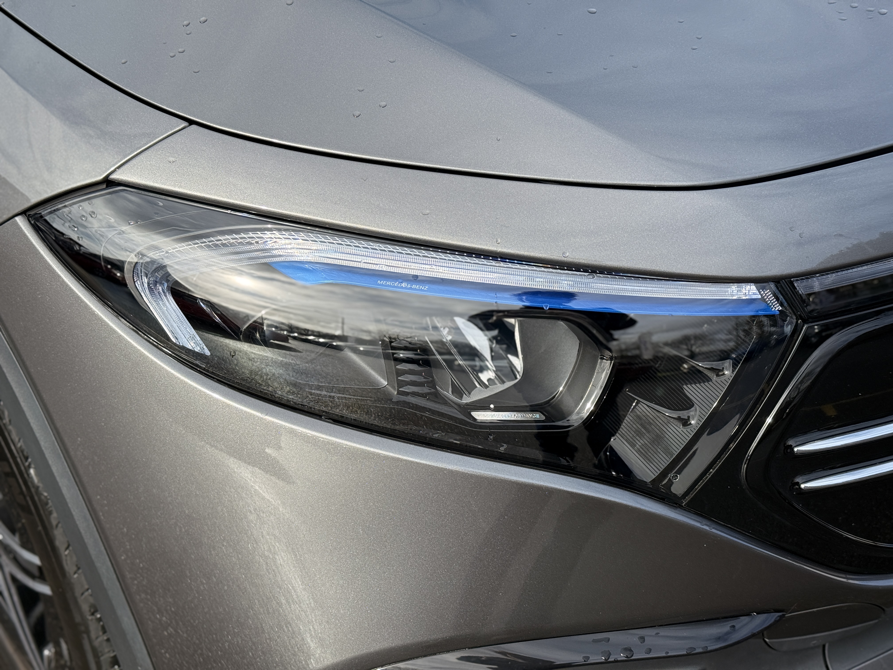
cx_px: 446
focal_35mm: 48
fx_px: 1238
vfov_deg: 30.3
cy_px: 335
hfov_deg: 39.7
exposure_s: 1/2976
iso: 64
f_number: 1.78
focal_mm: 6.76
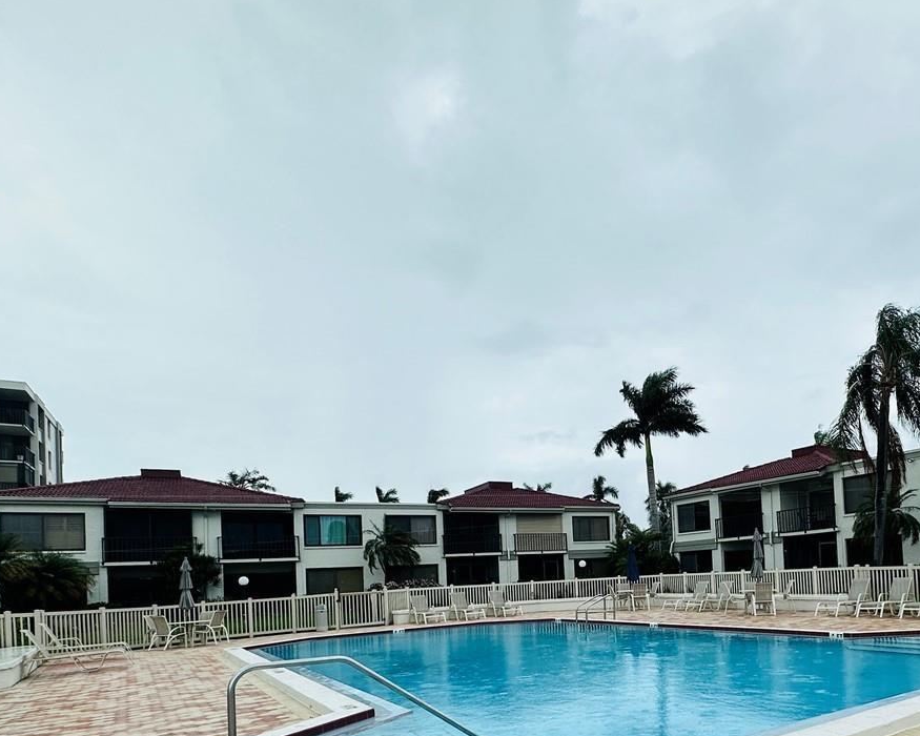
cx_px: 645
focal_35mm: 25
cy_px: 558
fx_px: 681
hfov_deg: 65.5
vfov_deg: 54.0
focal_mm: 2.22
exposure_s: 1/1531
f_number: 2.2
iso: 50
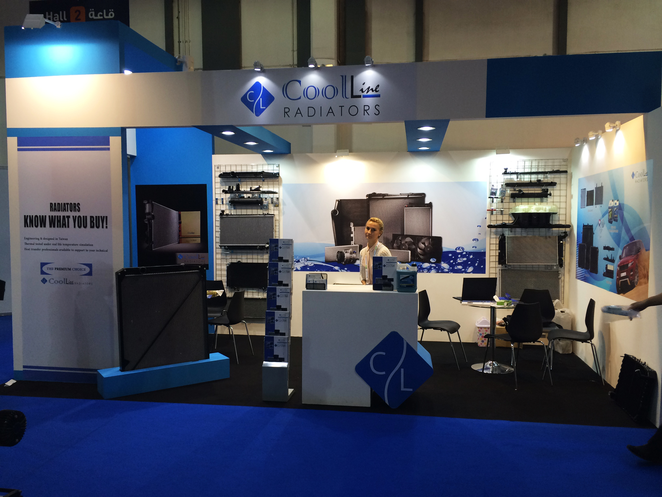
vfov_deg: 48.2
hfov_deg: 61.7
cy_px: 248
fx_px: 555
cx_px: 331
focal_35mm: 29
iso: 40
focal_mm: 4.15
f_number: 2.2
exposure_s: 1/40
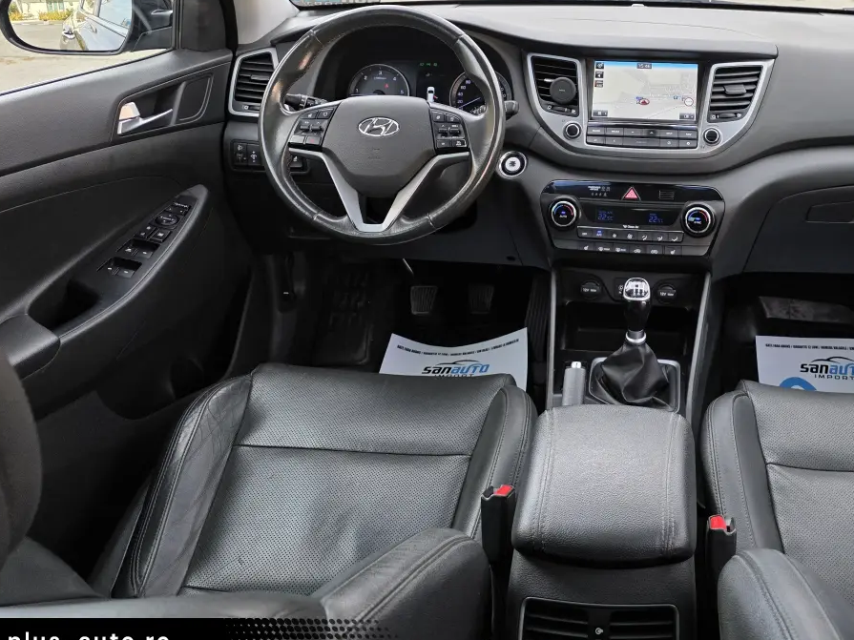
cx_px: 627
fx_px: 913
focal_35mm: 37
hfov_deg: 48.5
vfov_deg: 37.6
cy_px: 151
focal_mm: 6.3
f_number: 1.7
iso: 40
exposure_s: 1/180
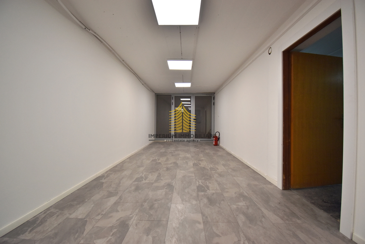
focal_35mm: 15
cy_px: 122
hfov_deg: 100.4
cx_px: 182
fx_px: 152
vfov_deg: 77.3
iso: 500
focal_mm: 10
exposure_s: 1/250
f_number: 4.5
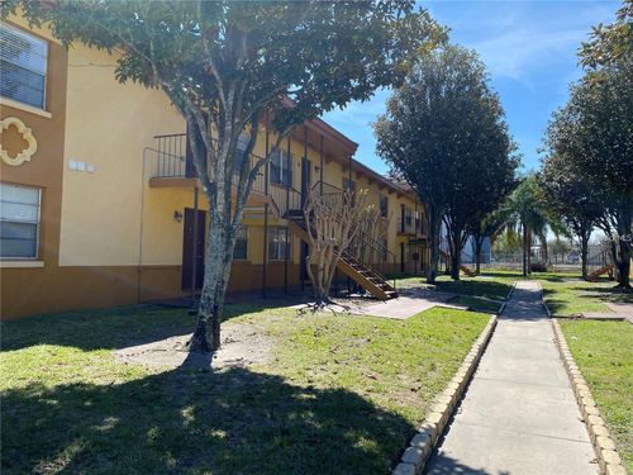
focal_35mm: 26
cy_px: 238
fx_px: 475
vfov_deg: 53.1
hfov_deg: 67.3
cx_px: 316
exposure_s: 1/2410
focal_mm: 4.25
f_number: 1.8
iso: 32
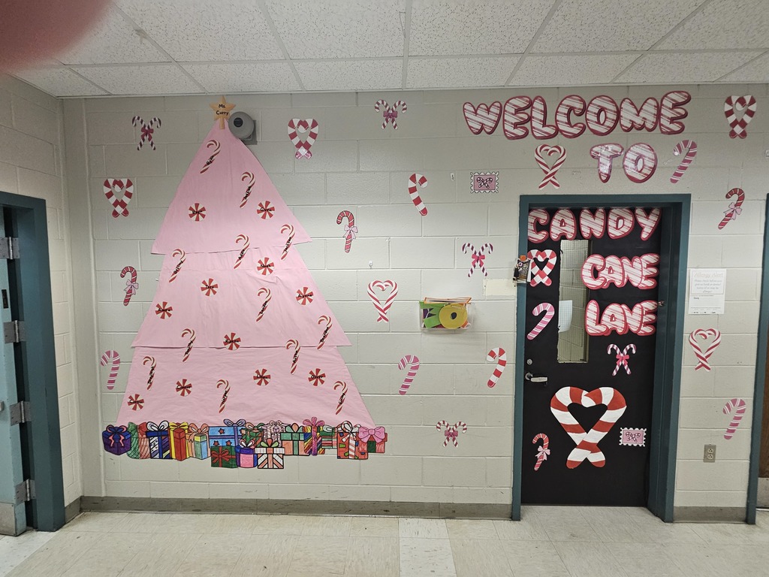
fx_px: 289
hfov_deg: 106.2
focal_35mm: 13
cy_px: 288
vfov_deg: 89.9
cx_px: 384
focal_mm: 2.2
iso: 200
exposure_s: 1/60
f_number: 2.2
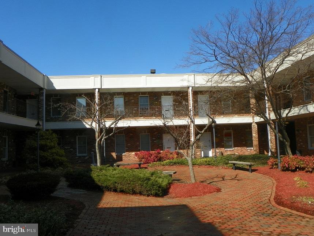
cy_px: 118
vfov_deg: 46.8
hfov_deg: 60.0
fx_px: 272
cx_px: 157
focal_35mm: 30
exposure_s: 1/320
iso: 64
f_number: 5.6
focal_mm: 5.3
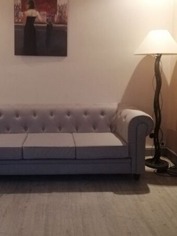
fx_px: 259
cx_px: 59
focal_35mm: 38
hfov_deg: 37.3
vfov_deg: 48.7
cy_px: 96
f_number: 1.8
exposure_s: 1/20
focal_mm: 3.95
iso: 640
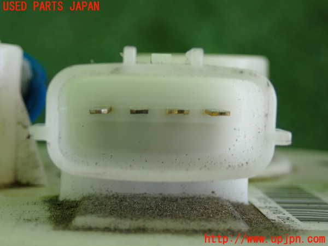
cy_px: 123
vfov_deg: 21.9
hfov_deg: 29.0
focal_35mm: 67
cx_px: 164
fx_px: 635
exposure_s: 1/125
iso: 400
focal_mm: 11.88
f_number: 3.8
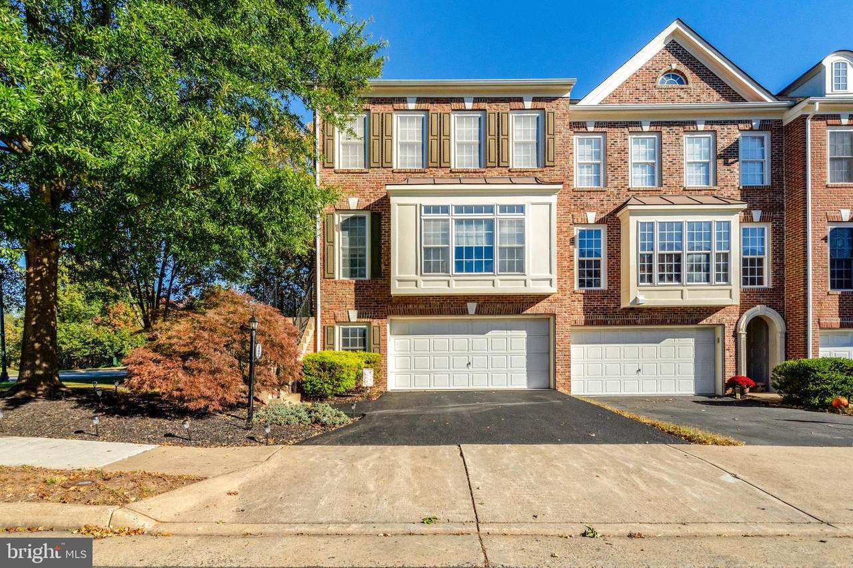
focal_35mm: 16
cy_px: 284
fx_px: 379
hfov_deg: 96.7
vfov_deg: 73.7
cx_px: 426
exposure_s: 1/2500
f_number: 8
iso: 1250
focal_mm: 16
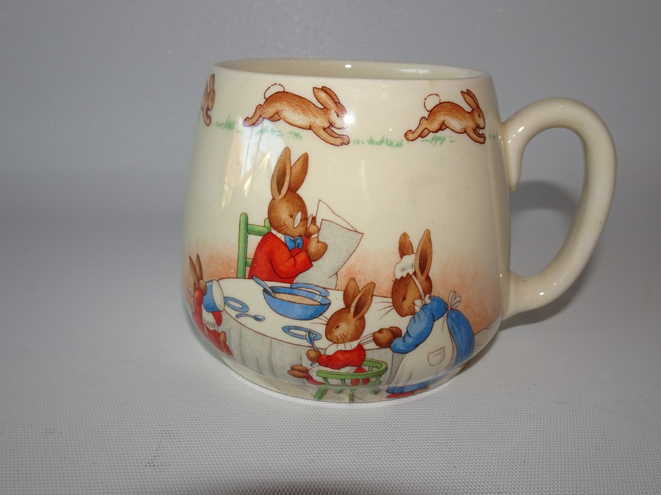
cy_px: 248
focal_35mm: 31
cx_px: 330
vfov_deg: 45.4
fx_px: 592
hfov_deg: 58.4
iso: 80
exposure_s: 1/40
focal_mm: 5.26
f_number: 4
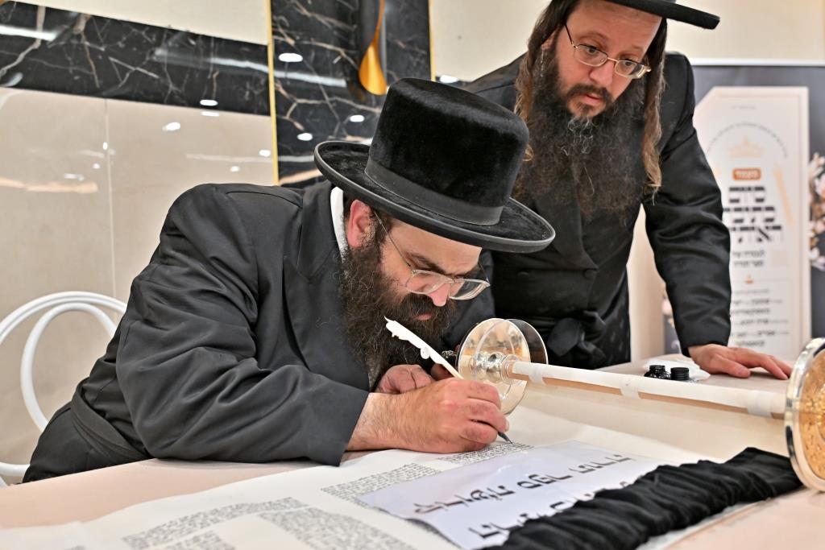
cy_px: 275
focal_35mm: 30
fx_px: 699
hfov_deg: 61.1
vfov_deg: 43.0
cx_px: 412
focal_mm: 30.5
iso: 800
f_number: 4
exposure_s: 1/200
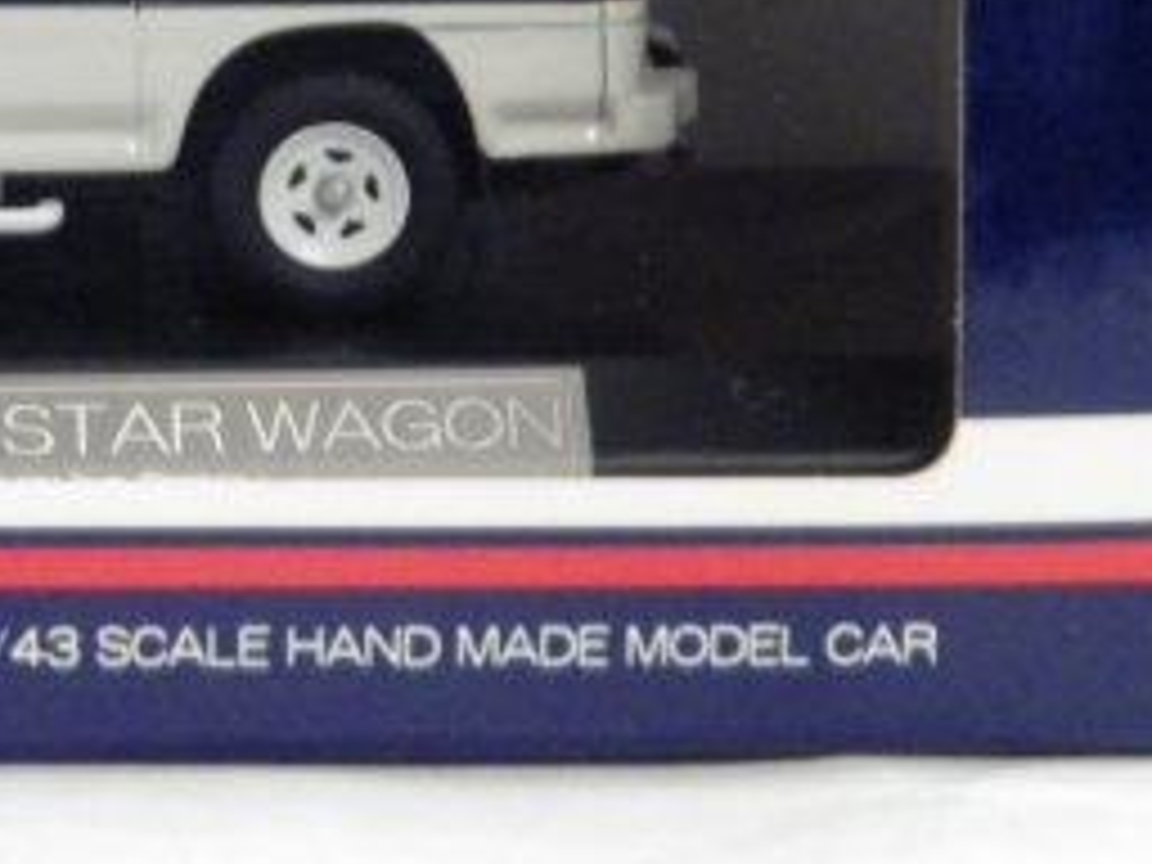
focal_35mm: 258
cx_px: -162
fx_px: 8586
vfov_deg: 5.7
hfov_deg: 7.6
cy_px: 36
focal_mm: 18.4
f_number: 4.6
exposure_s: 1/30
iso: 800
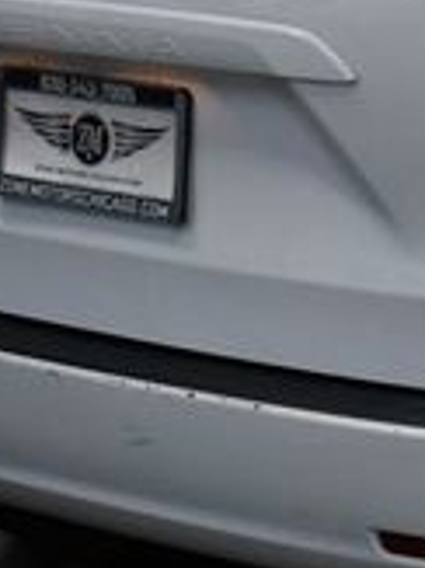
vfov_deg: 11.8
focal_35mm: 166
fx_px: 2721
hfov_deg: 8.7
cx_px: 672
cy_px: -35
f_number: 3.8
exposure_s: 1/200
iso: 800
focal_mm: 22
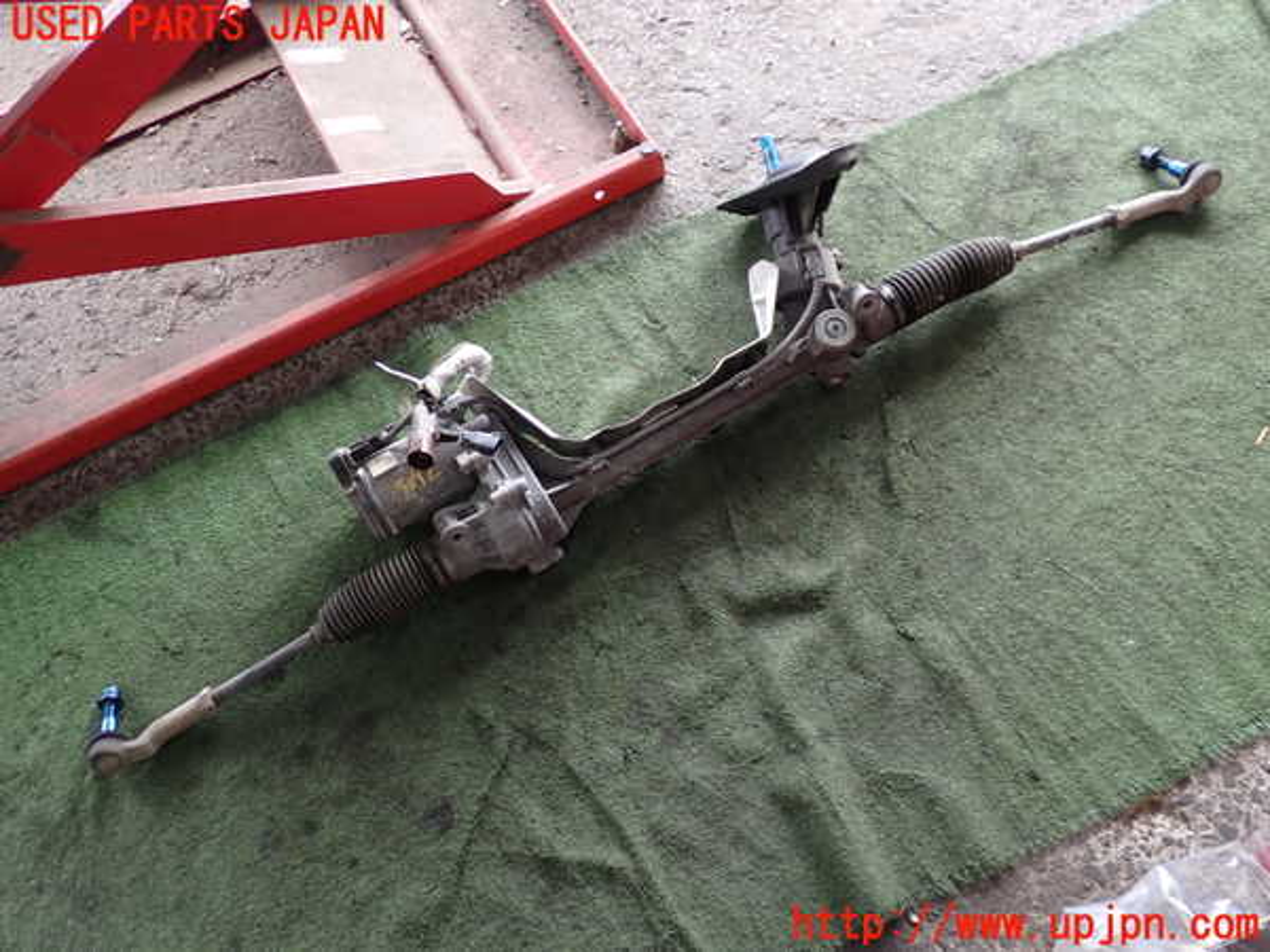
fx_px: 1101
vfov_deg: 46.8
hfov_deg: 60.0
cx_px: 635
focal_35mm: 30
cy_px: 476
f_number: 2.3
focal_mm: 5.4
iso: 200
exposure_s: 1/50
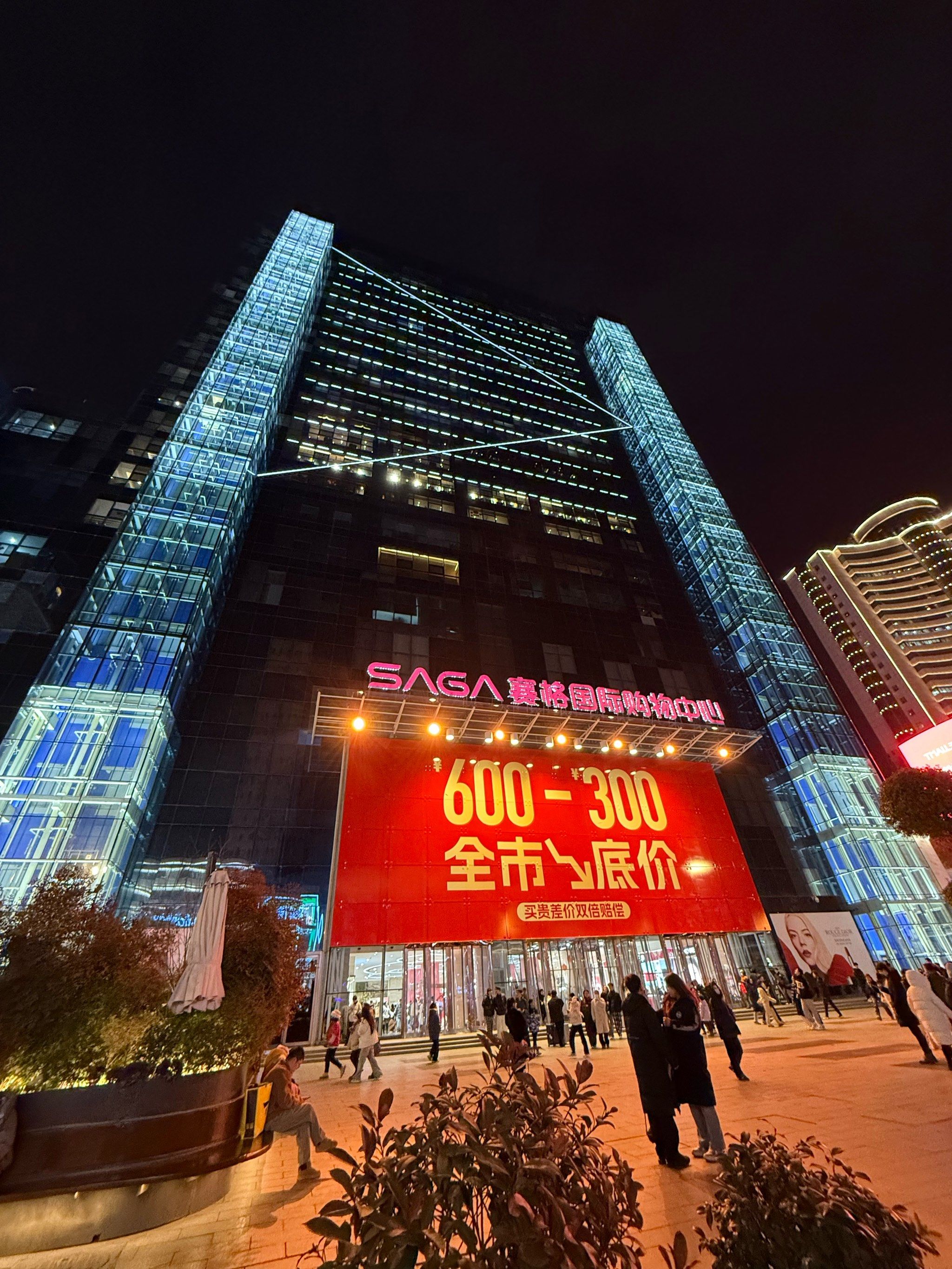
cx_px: 476
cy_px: 634
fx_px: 513
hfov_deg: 85.7
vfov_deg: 102.1
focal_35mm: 14
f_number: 2.2
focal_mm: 2.22
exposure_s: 1/50
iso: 500
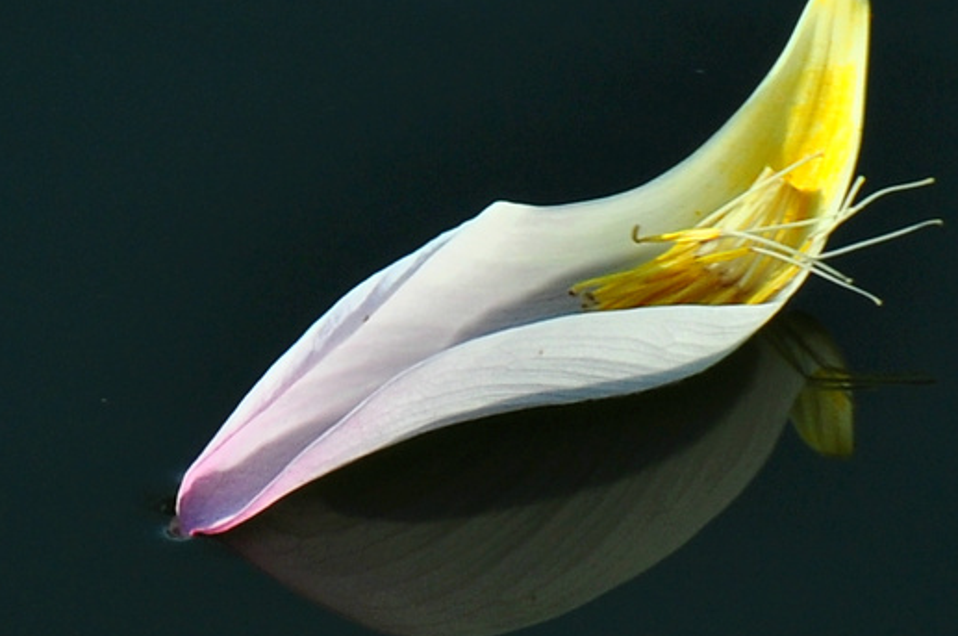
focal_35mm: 892
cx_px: 352
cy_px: 330
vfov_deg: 1.5
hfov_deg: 2.3
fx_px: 23700
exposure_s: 1/800
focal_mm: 300
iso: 200
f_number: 5.6
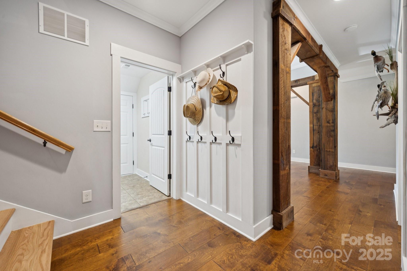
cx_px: 204
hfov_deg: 104.3
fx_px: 158
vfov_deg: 81.2
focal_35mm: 14
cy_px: 136
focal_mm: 14
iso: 160
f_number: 7.1
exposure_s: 1/6
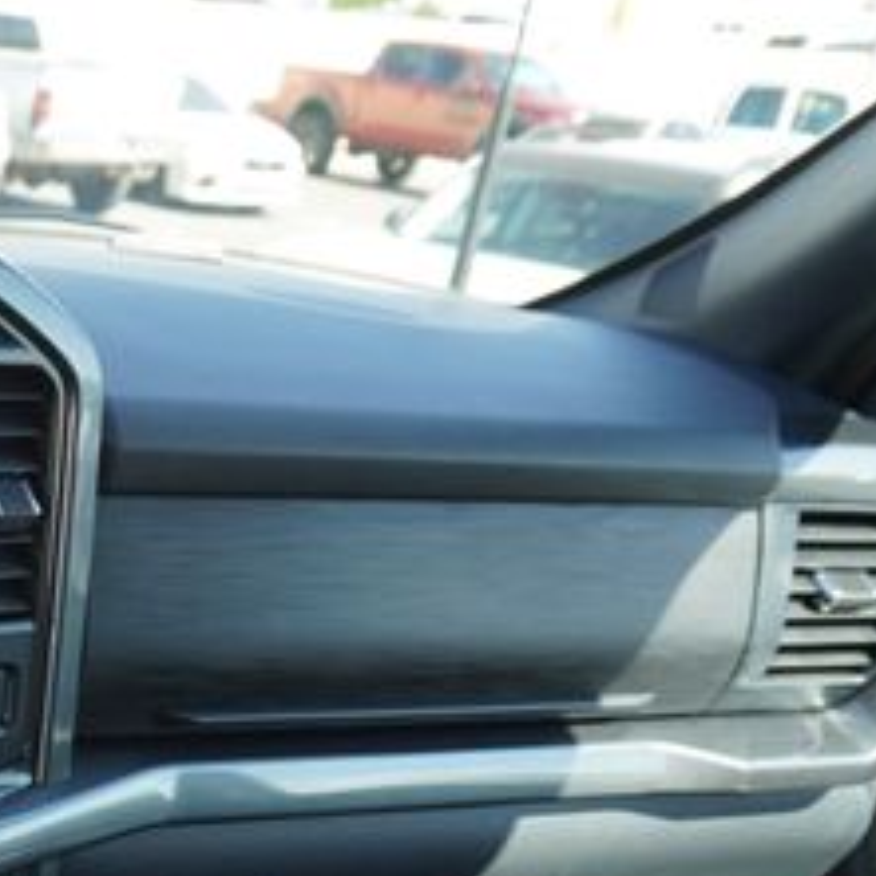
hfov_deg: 26.1
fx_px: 1689
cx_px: -159
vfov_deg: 27.7
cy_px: 832
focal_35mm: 59
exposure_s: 1/80
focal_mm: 16
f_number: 4.5
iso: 100
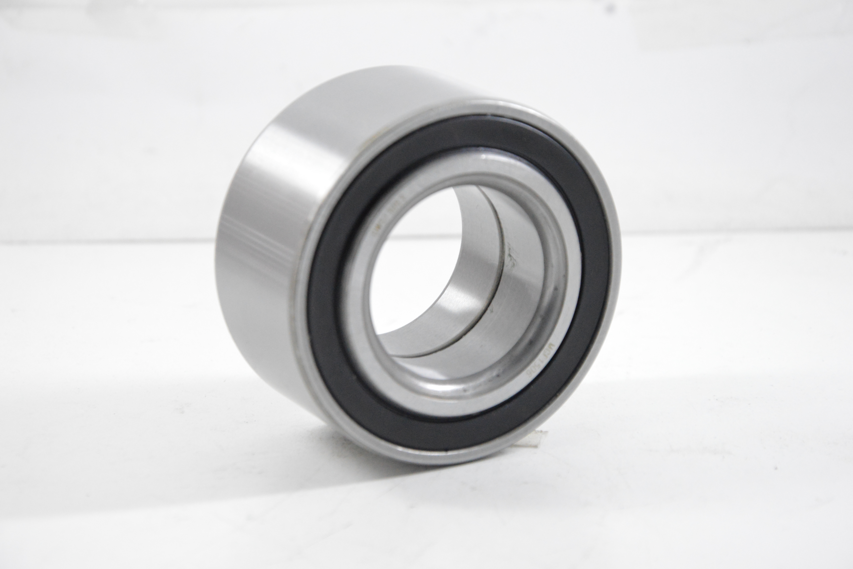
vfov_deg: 10.1
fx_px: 3222
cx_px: 429
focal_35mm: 136
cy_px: 285
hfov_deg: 15.1
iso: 3200
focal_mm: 90
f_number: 7.1
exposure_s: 1/100
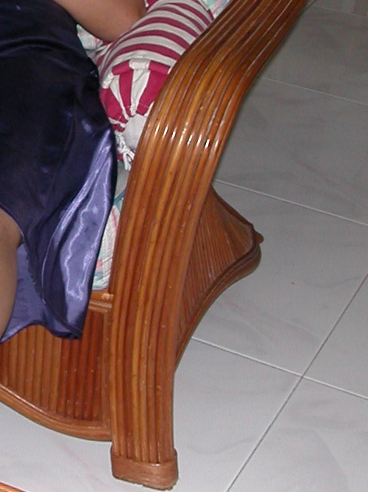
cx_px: -78
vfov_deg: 20.7
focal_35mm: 94
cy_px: 139
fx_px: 1333
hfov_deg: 15.1
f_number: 2.7
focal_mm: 5.6
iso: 100
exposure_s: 1/59.9
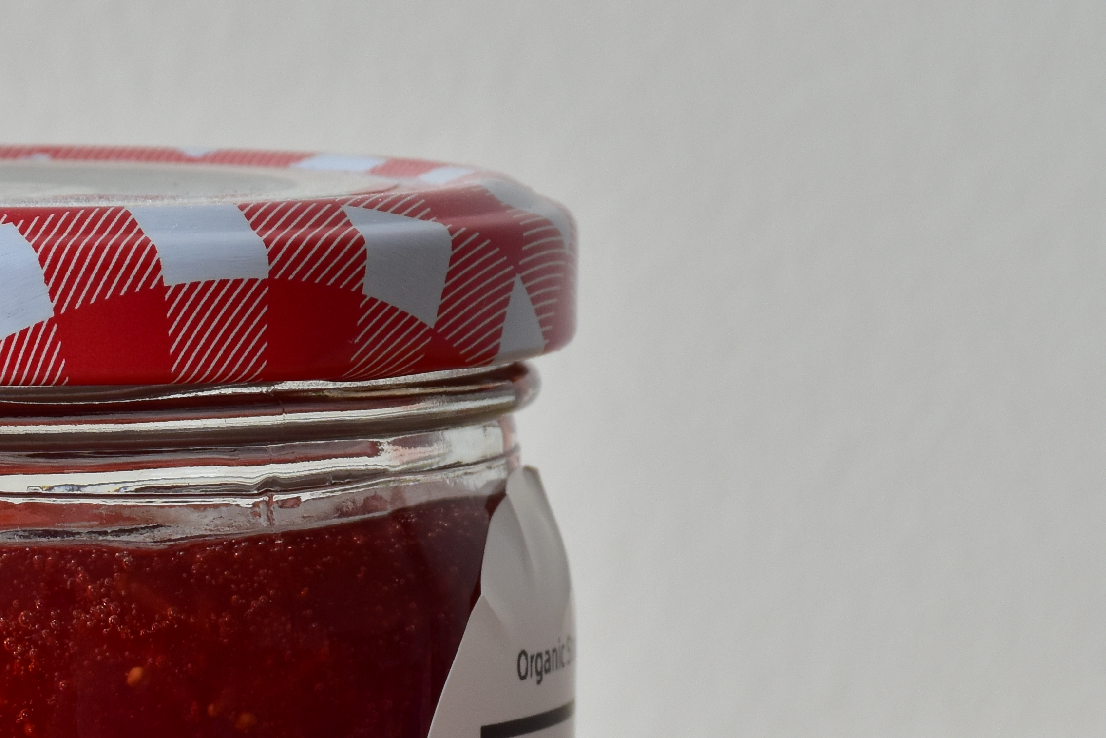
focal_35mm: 444
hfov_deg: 4.6
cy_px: 742
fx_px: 13641
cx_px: 22
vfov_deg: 3.1
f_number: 16
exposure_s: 1/4
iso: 400
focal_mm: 112
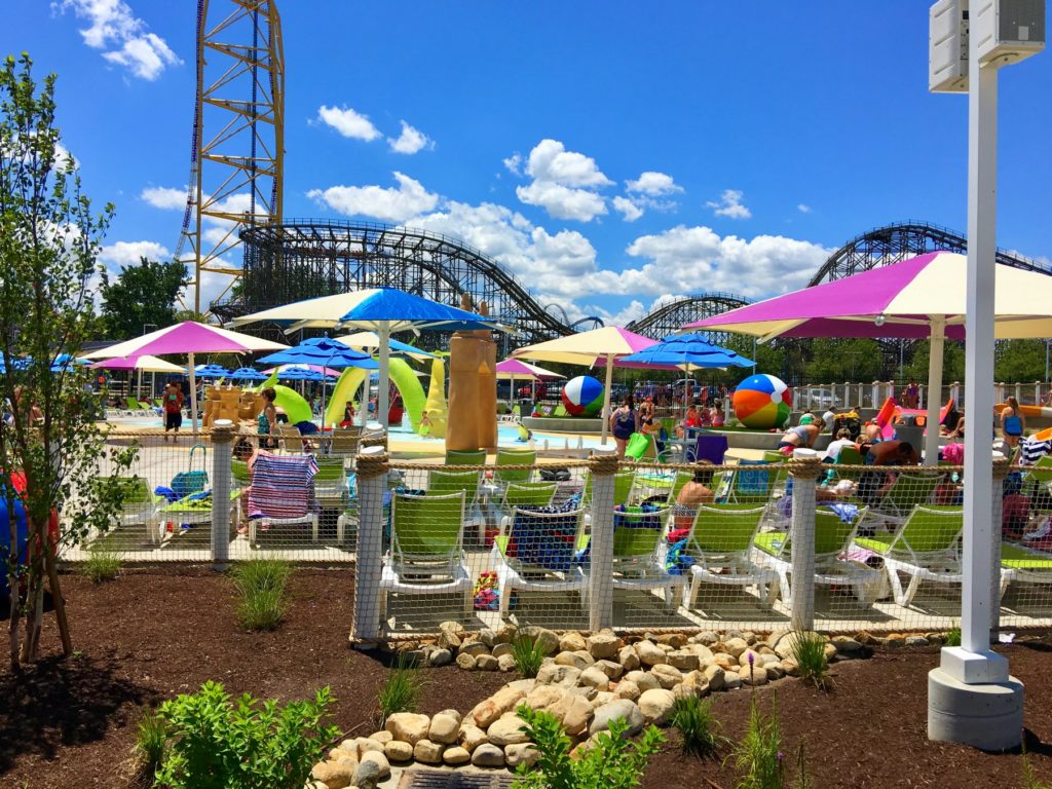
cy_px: 394
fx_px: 881
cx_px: 526
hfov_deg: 61.7
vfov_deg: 48.2
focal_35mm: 29
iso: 25
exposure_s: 1/2849
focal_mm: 4.15
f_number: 2.2
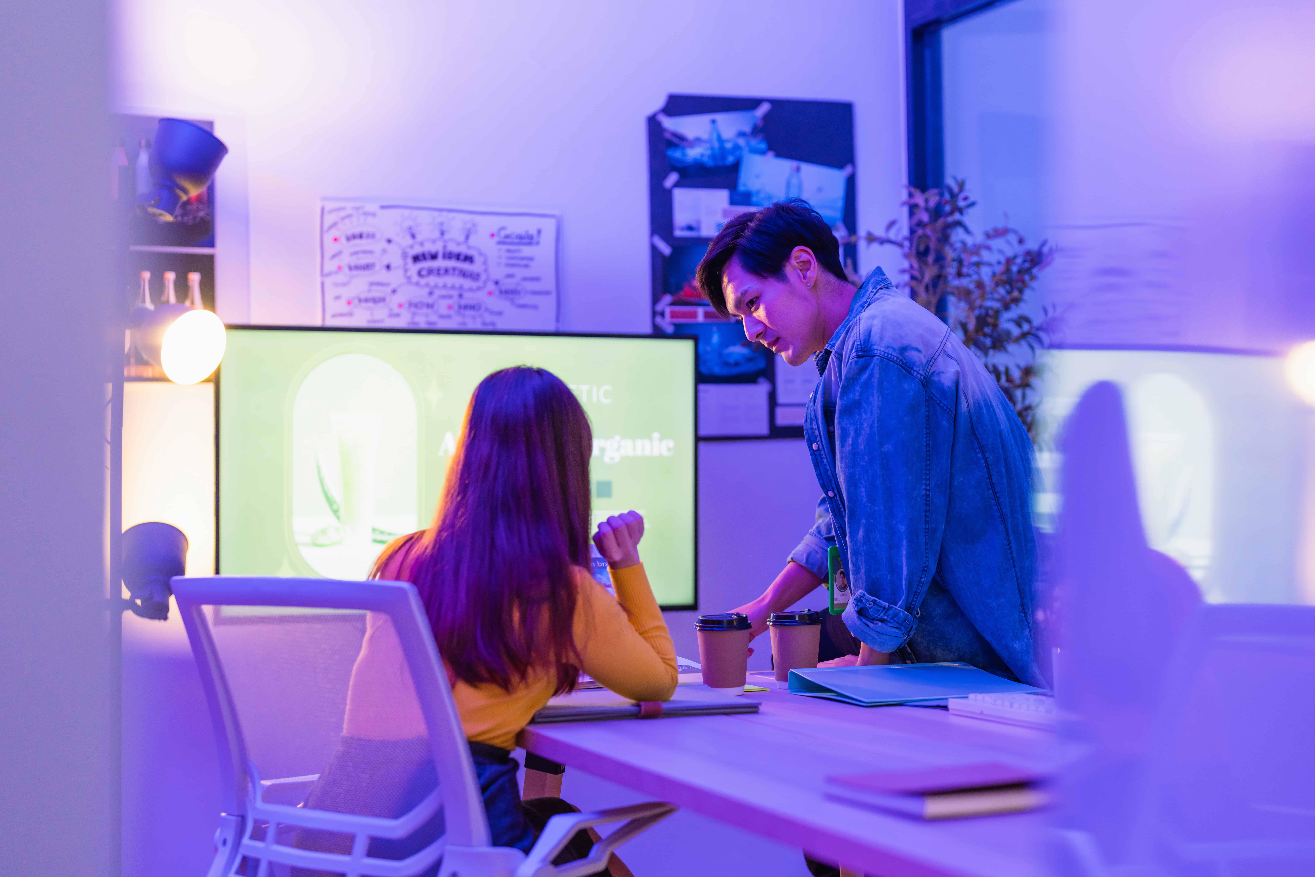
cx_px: 658
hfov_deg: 39.6
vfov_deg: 27.0
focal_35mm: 50
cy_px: 438
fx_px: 1826
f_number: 1.8
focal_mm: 50
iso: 800
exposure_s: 1/160
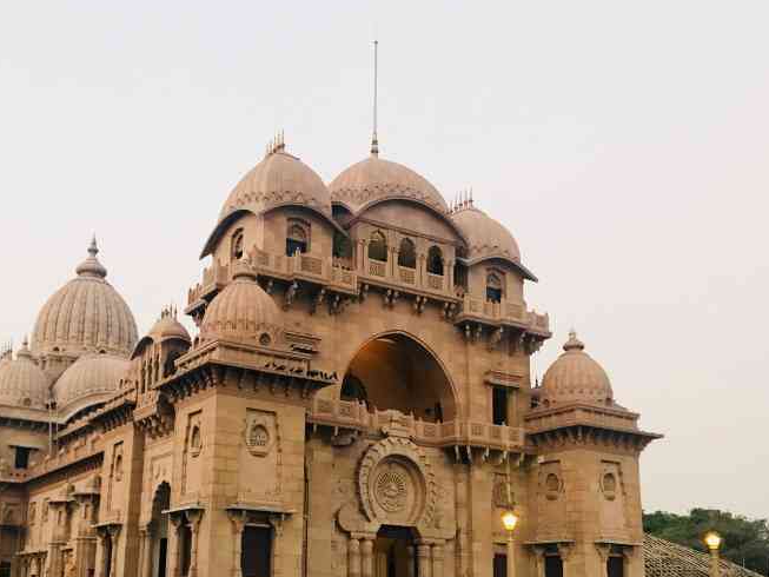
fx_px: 667
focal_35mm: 30
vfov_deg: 46.8
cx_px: 366
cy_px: 302
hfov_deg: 59.9
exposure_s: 1/17
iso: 100
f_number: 1.8
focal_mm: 3.99
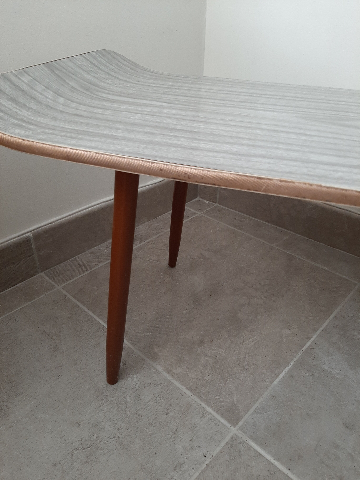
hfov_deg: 53.1
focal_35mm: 26
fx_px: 361
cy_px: 240
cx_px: 180
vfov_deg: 67.3
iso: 100
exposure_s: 1/50
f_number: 1.7
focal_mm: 3.93
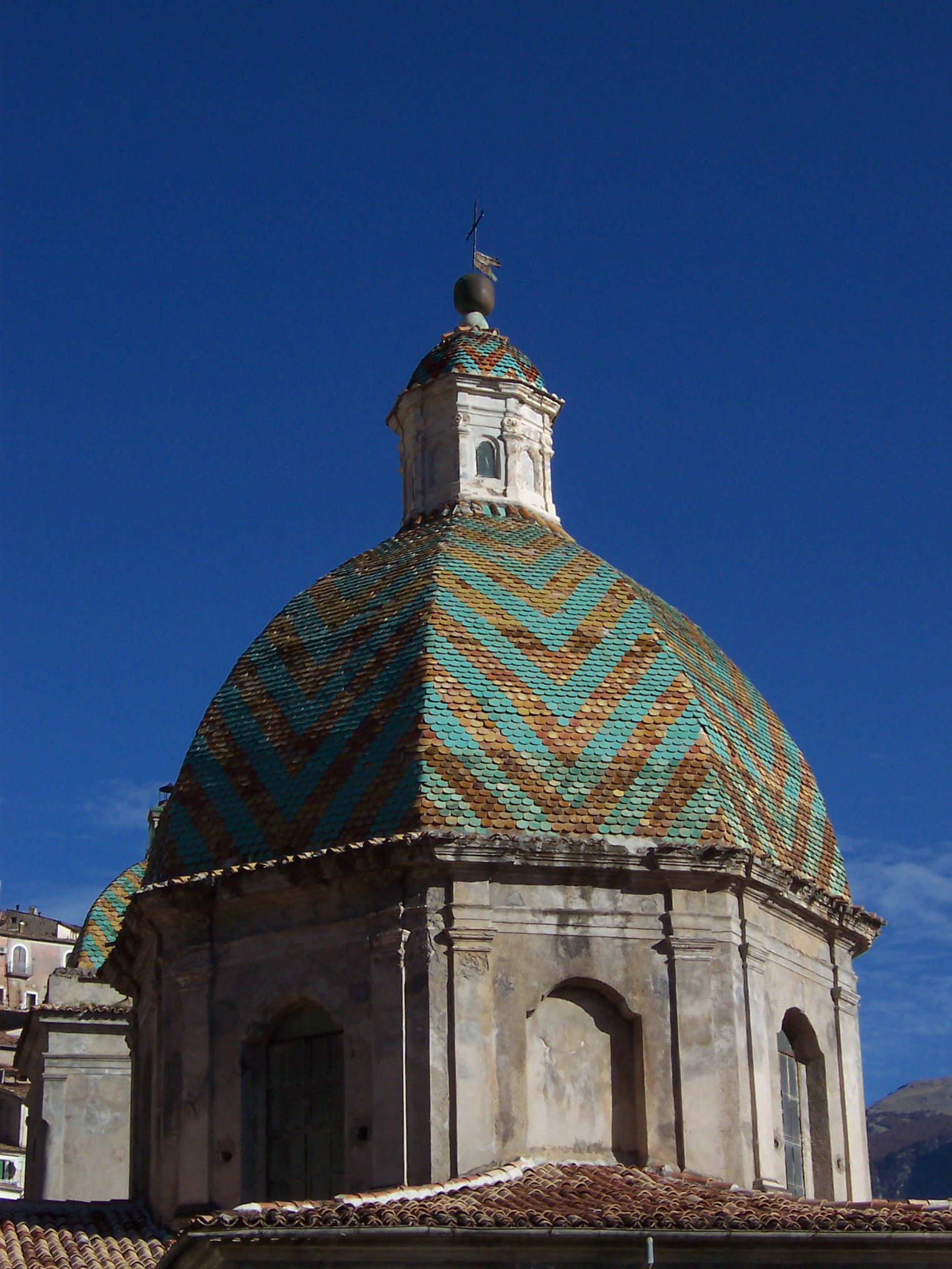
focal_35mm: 83
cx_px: 476
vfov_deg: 23.6
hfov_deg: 17.8
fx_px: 3044
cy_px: 634
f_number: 8
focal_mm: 12.8
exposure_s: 1/500
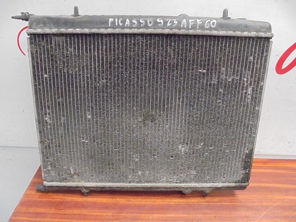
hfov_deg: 67.3
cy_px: 111
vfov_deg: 53.0
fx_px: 222
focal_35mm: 26
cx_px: 148
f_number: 3.5
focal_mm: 4.6
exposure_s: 1/20
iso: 800
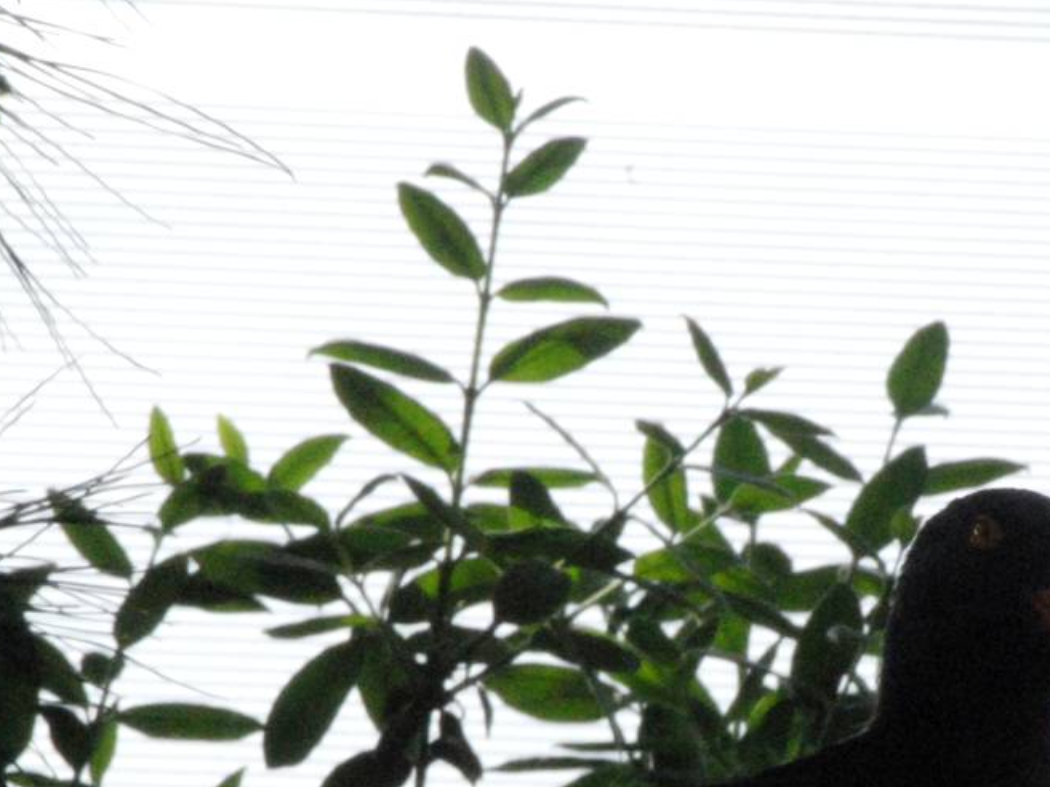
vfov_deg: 1.4
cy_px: 751
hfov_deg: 1.9
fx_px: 32031
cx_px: 776
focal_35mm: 1056
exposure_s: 1/160
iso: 1600
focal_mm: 300
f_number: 32
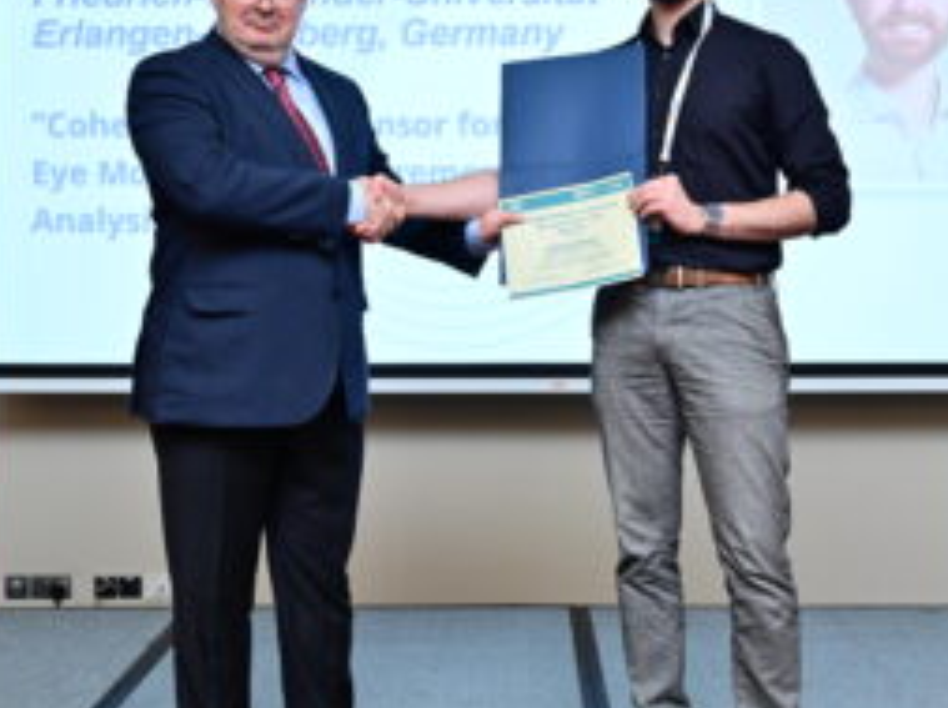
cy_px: 273
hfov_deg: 35.6
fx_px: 1474
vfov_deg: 26.9
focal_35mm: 54
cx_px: 498
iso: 1600
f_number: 4
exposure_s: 1/160
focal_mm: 29.5
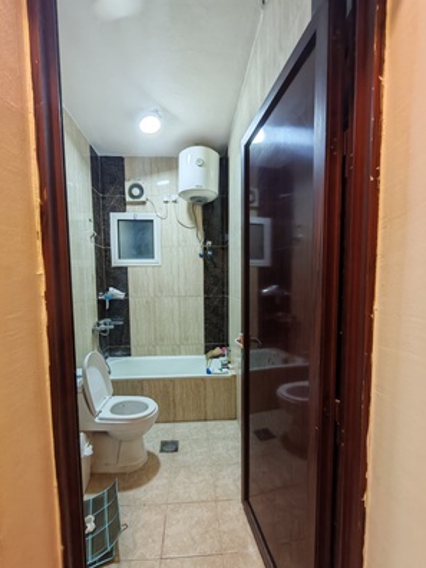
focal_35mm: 15
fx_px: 246
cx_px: 202
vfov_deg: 98.0
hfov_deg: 81.7
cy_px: 302
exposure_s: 1/30
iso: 640
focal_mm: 1.82
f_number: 2
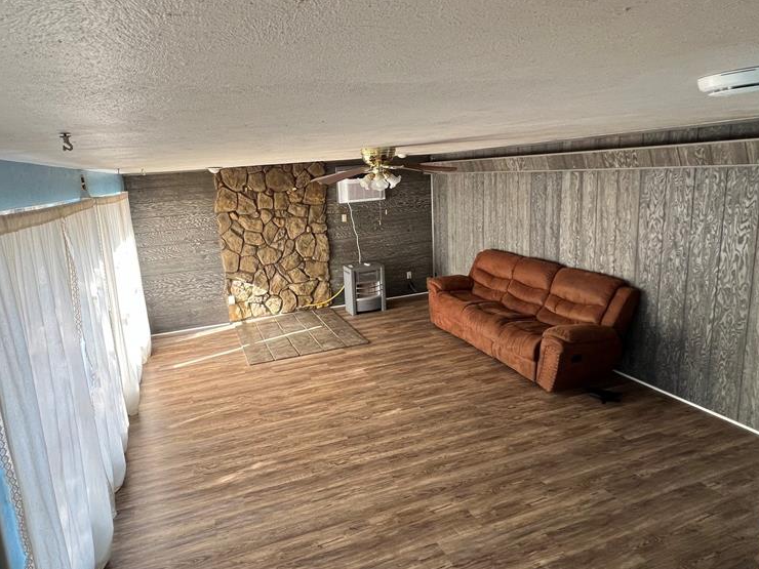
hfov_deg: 86.4
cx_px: 294
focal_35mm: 18
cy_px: 240
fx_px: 395
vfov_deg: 71.1
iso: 125
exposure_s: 1/120
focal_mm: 1.57
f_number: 1.8
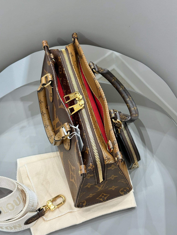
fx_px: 327
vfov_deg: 39.7
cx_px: 88
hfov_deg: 30.3
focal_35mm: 48
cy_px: 118
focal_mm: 6.76
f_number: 1.78
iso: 100
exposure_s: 1/99
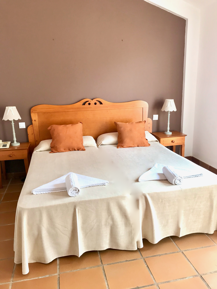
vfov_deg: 63.4
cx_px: 108
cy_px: 144
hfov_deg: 49.7
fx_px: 234
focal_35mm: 28
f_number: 1.8
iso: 25
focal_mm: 3.99
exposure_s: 1/50
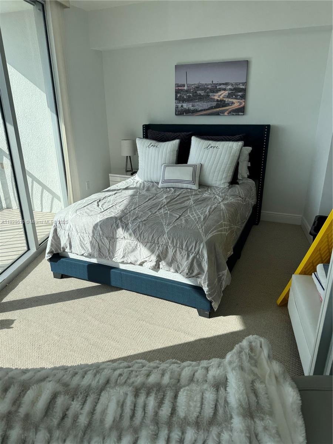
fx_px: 308
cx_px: 166
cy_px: 222
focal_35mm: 24
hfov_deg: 56.8
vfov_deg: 71.6
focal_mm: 6.76
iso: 80
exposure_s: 1/1678
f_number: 1.78
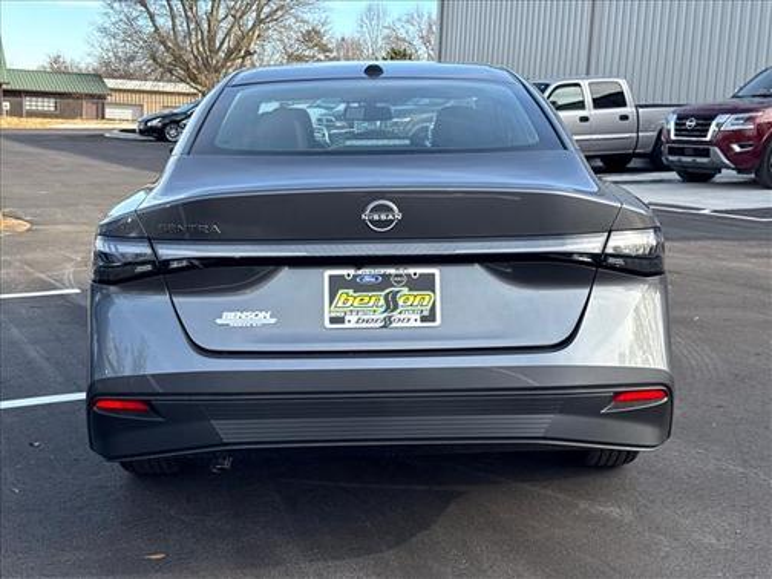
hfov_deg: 39.7
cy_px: 290
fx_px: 1070
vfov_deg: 30.3
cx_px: 386
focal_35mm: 48
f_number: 1.78
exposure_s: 1/1059
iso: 64
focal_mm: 6.76
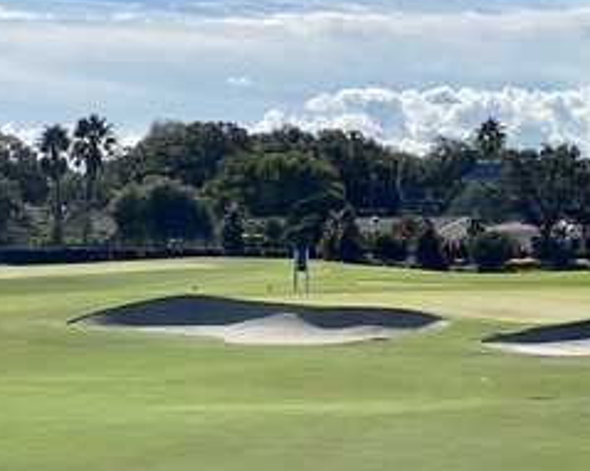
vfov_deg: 11.3
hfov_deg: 13.9
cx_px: 659
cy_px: 239
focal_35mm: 136
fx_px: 2374
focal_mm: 6
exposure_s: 1/4348
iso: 25
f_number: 2
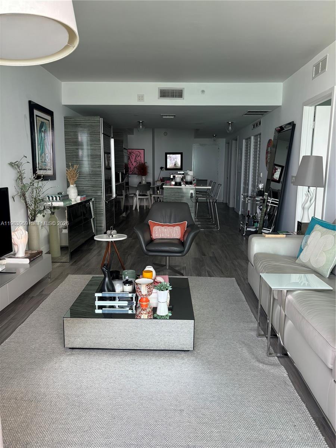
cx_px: 168
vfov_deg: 67.3
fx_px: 336
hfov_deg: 53.1
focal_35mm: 26
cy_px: 224
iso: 50
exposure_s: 1/121
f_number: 1.6
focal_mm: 5.96
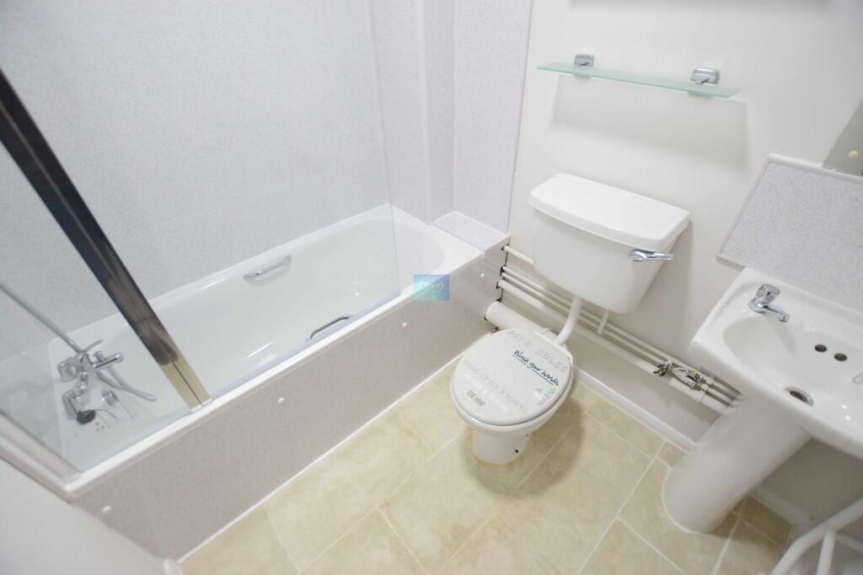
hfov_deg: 100.4
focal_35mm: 15
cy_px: 288
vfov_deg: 77.3
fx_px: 360
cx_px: 432
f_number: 3.5
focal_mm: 10
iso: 1400
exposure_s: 1/60
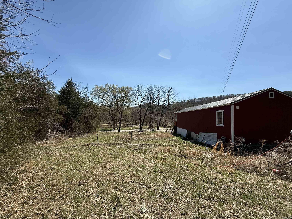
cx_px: 146
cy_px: 110
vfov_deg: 85.7
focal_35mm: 14
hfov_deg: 102.1
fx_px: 118
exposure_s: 1/2410
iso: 50
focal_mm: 2.22
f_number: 2.2
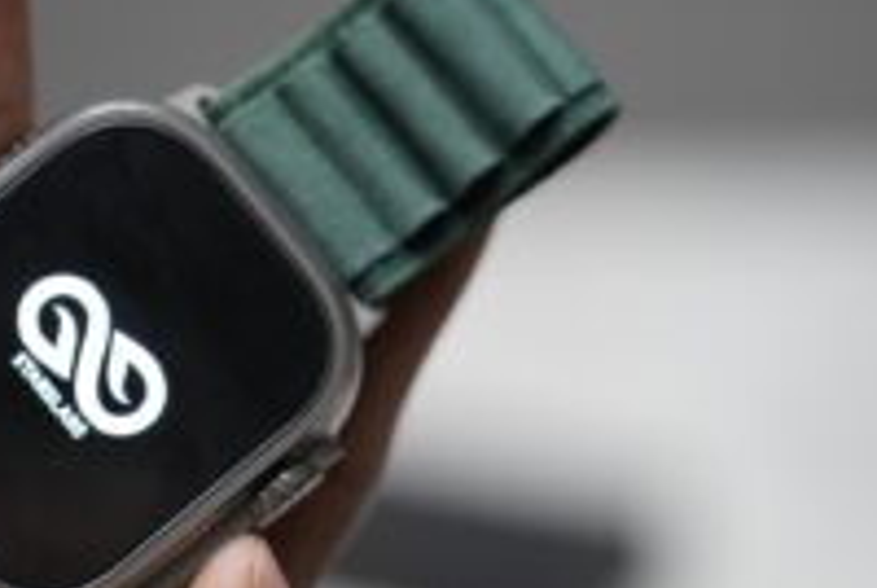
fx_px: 4391
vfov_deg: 7.7
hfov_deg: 11.3
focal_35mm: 180
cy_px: 388
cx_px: 114
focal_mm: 90
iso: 1600
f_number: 2.8
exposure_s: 1/90
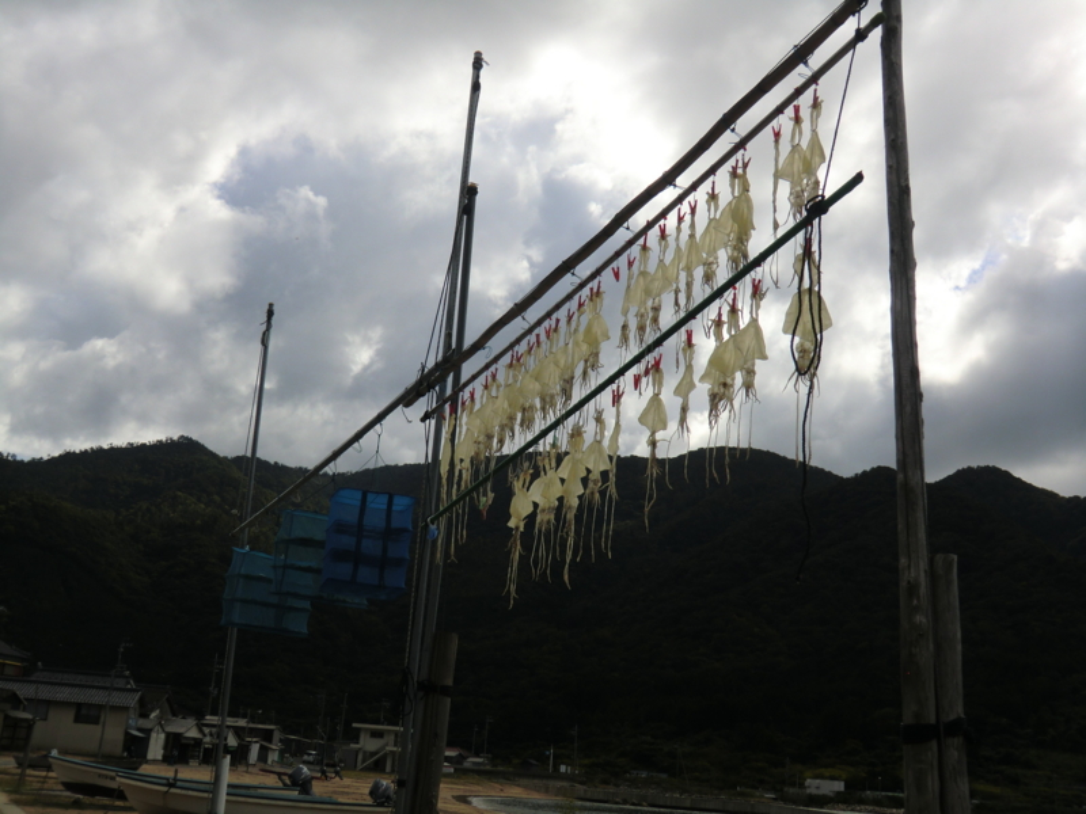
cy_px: 407
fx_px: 1255
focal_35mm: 40
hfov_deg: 46.8
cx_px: 543
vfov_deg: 36.0
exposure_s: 1/320
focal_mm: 7.1
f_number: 8.8
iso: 64
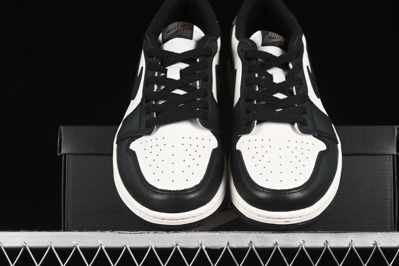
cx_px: 226
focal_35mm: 85
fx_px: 942
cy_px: 138
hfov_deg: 23.9
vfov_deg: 16.1
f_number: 6.3
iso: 160
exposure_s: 1/60
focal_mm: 50
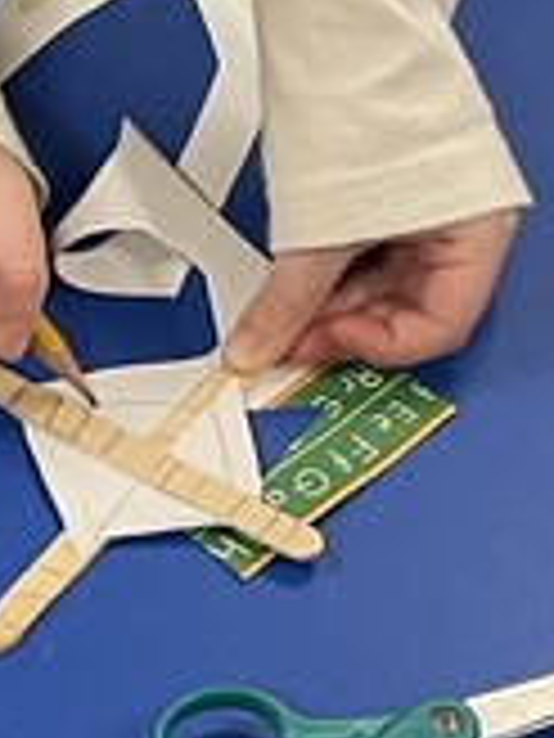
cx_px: 59
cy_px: 94
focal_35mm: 162
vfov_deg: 12.1
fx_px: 3457
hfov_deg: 9.1
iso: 100
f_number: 1.6
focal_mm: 4.2
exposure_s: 1/60
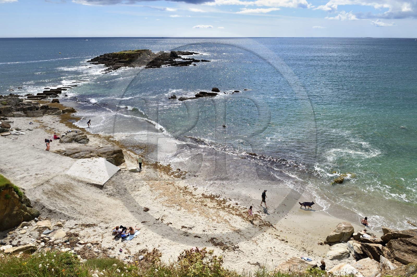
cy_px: 138
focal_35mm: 24
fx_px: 278
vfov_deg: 53.1
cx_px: 208
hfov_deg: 73.8
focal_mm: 24
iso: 200
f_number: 13
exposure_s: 1/320
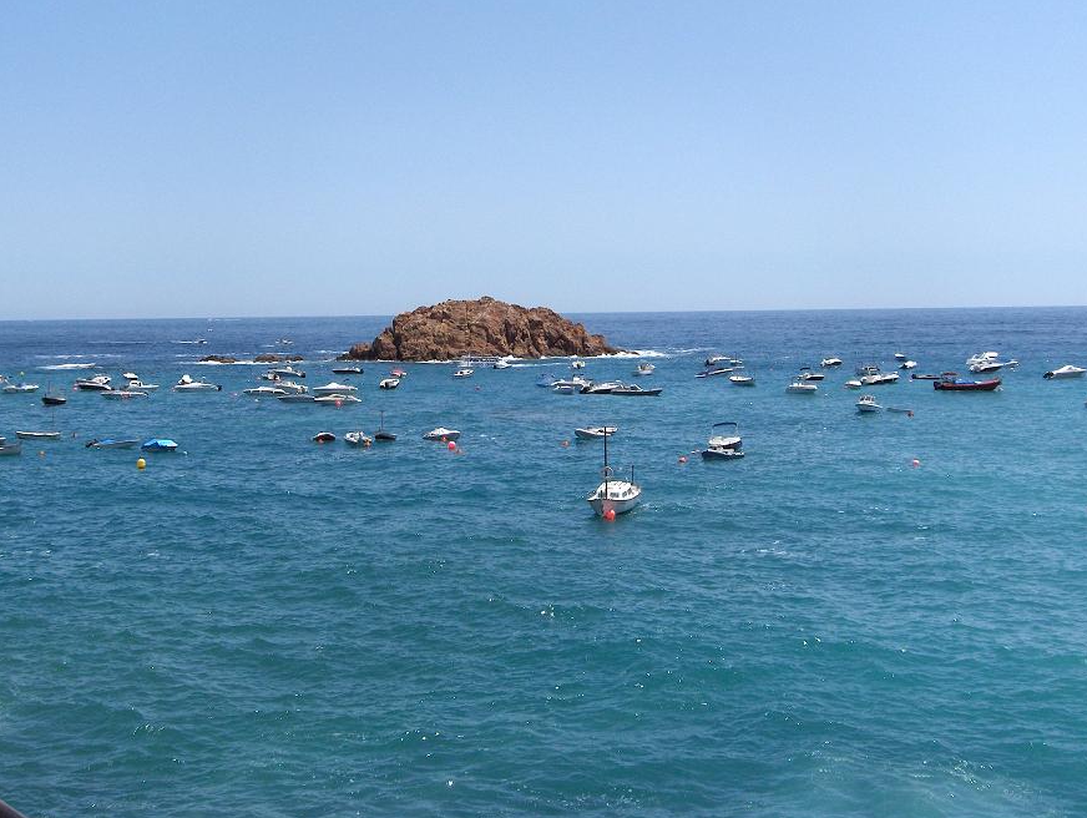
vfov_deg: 28.5
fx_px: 1603
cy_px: 288
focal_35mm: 51
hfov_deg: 37.4
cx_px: 487
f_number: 4.8
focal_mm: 8
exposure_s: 1/1389
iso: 50
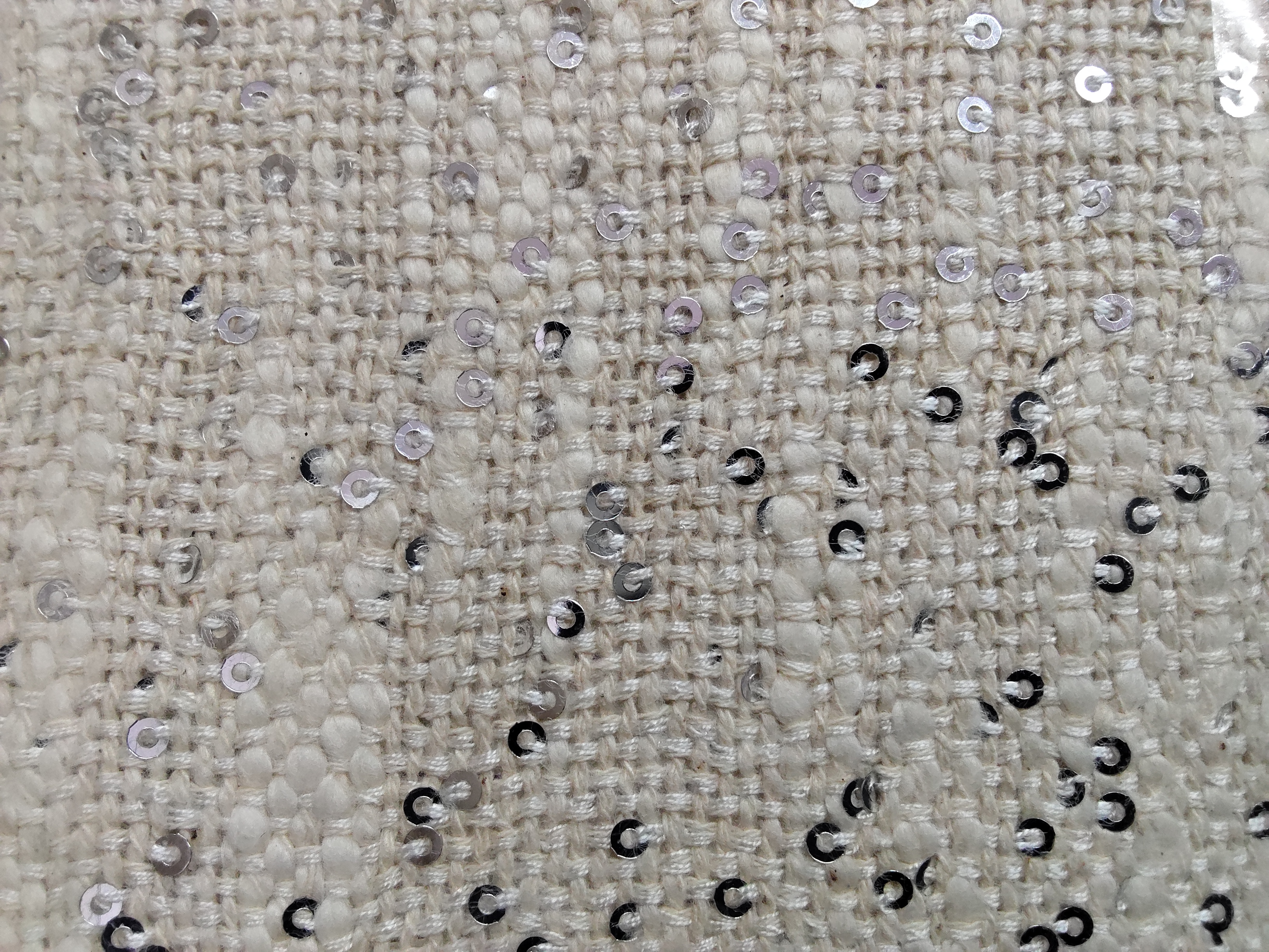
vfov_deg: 53.1
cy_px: 476
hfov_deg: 67.3
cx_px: 634
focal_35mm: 26
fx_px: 953
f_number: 2
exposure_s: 1/100
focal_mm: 2.78
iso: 320
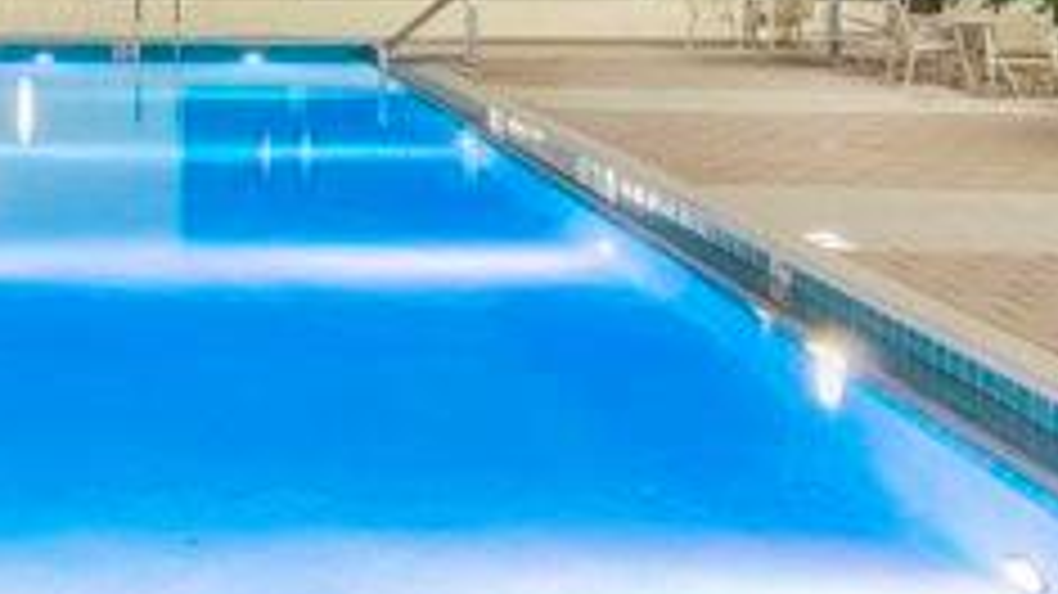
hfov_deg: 27.5
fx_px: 2111
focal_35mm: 75
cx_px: 198
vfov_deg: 15.5
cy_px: -106
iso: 400
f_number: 14
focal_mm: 11
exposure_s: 5
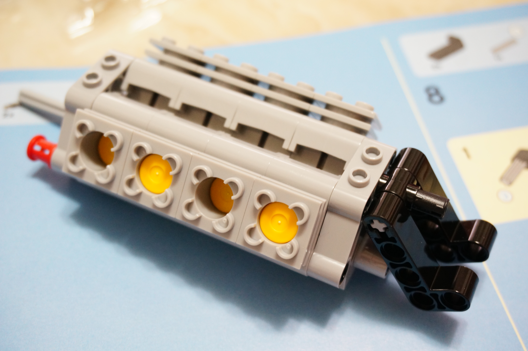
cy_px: 176
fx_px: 725
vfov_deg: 27.2
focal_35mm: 50
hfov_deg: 40.0
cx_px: 264
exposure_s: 1/15
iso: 1600
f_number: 5
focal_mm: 33
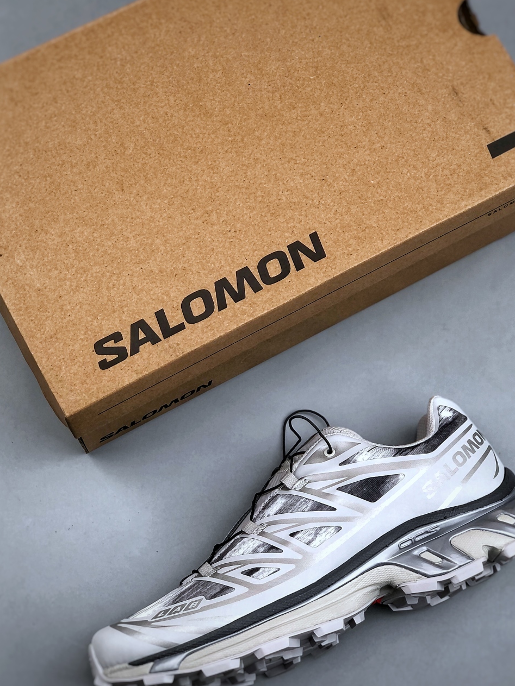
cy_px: 349
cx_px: 270
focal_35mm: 65
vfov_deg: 29.8
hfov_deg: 22.6
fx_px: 1290
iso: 20
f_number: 2.8
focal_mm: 6.6
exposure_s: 1/50
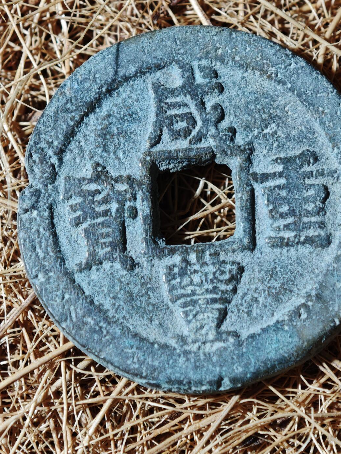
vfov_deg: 16.6
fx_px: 1563
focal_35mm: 119
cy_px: 222
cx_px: 180
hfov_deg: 12.5
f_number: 2
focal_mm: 9
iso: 250
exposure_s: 1/100
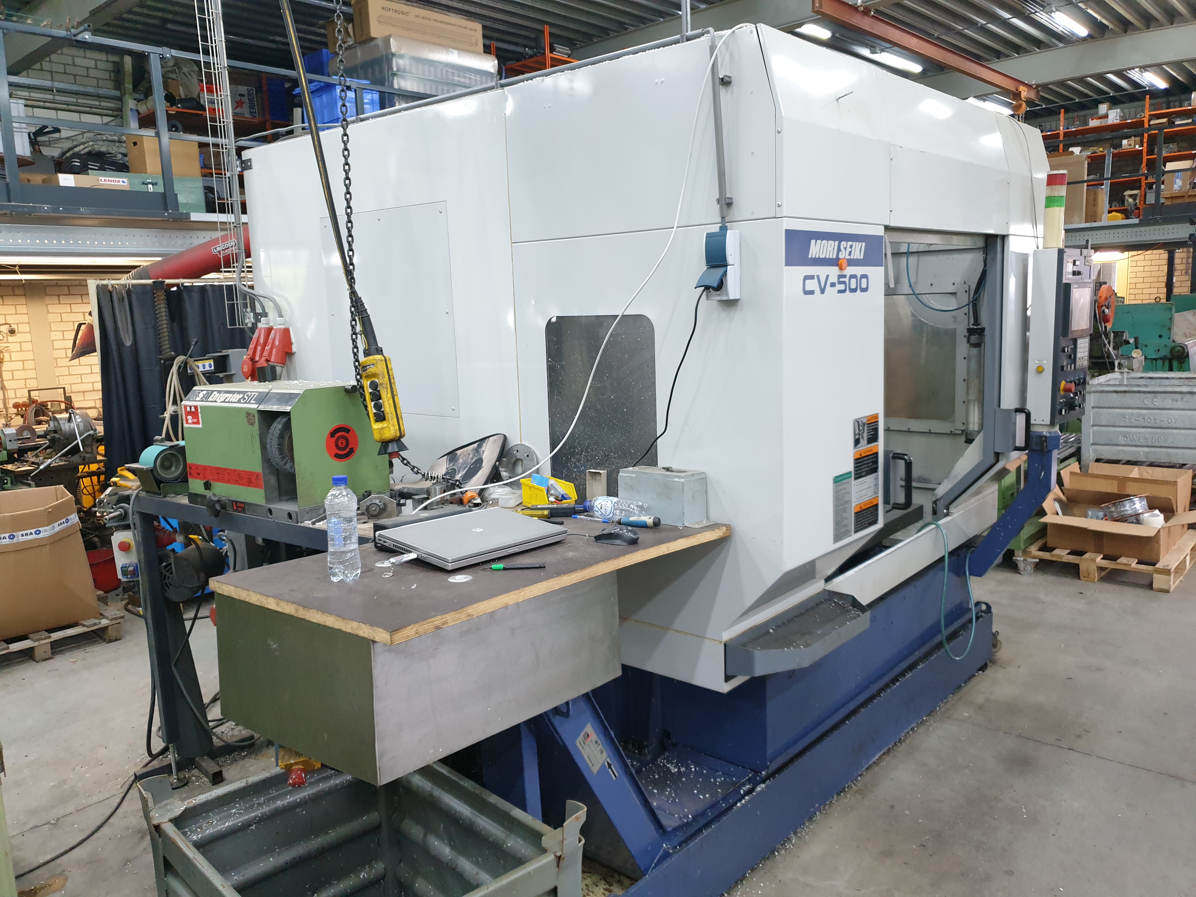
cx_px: 598
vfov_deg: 53.1
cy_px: 448
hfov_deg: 67.3
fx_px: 898
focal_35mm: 26
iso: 200
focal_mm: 4.3
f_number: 1.5
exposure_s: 1/50
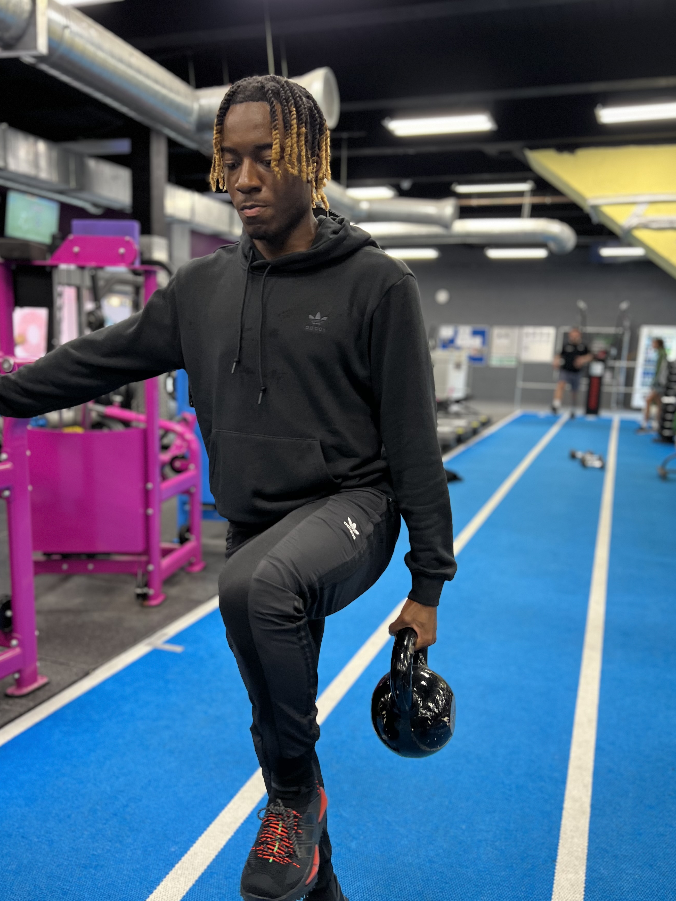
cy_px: 503
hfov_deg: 46.8
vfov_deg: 59.8
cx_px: 310
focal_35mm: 30
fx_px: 781
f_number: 1.5
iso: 125
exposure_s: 1/50
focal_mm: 5.7
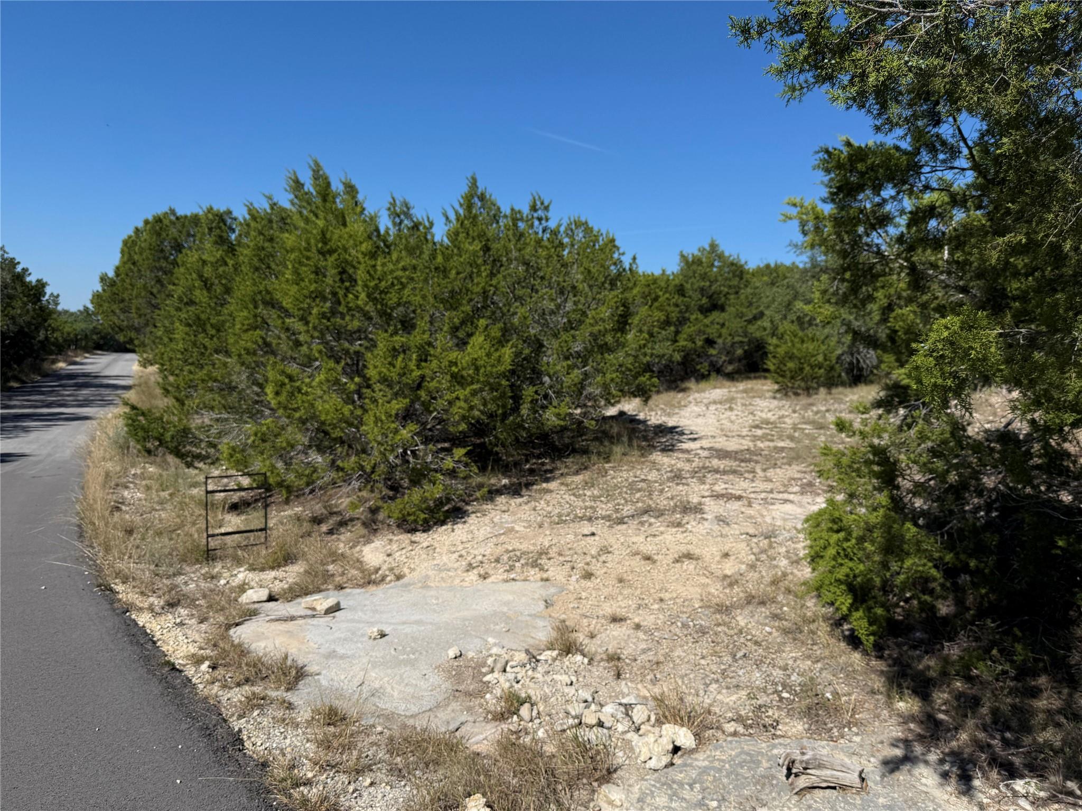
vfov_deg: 56.8
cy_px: 406
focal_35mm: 24
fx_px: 750
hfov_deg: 71.6
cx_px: 541
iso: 80
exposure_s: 1/8130
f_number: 1.78
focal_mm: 6.76
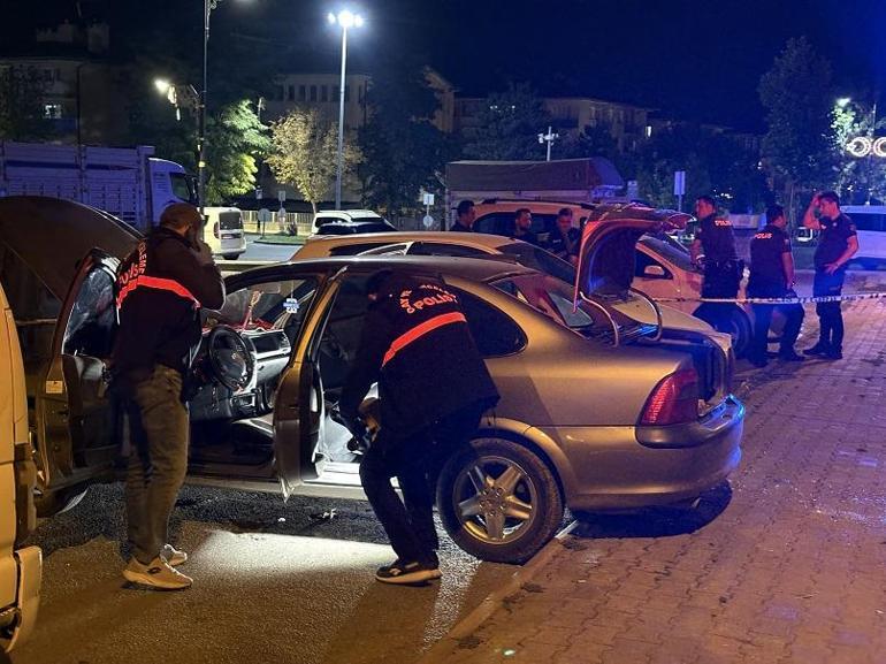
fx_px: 1331
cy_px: 332
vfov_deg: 28.0
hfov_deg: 36.8
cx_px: 443
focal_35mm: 52
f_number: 1.6
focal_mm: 5.96
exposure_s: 1/20
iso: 500
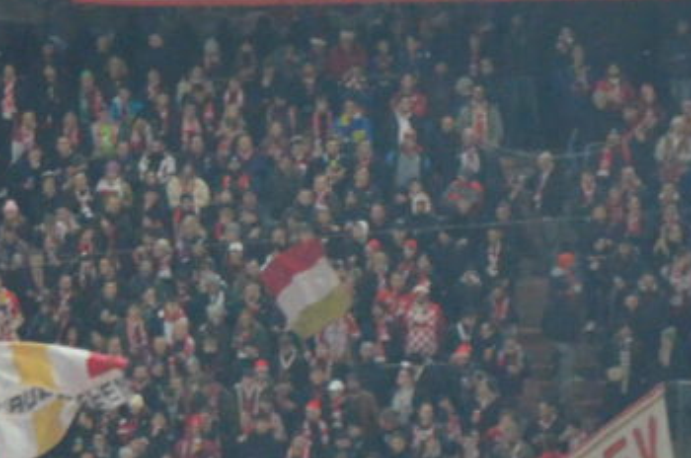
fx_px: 13781
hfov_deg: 2.9
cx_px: 132
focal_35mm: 719
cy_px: 148
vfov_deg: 1.9
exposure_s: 1/125
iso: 3200
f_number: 5.6
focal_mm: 105
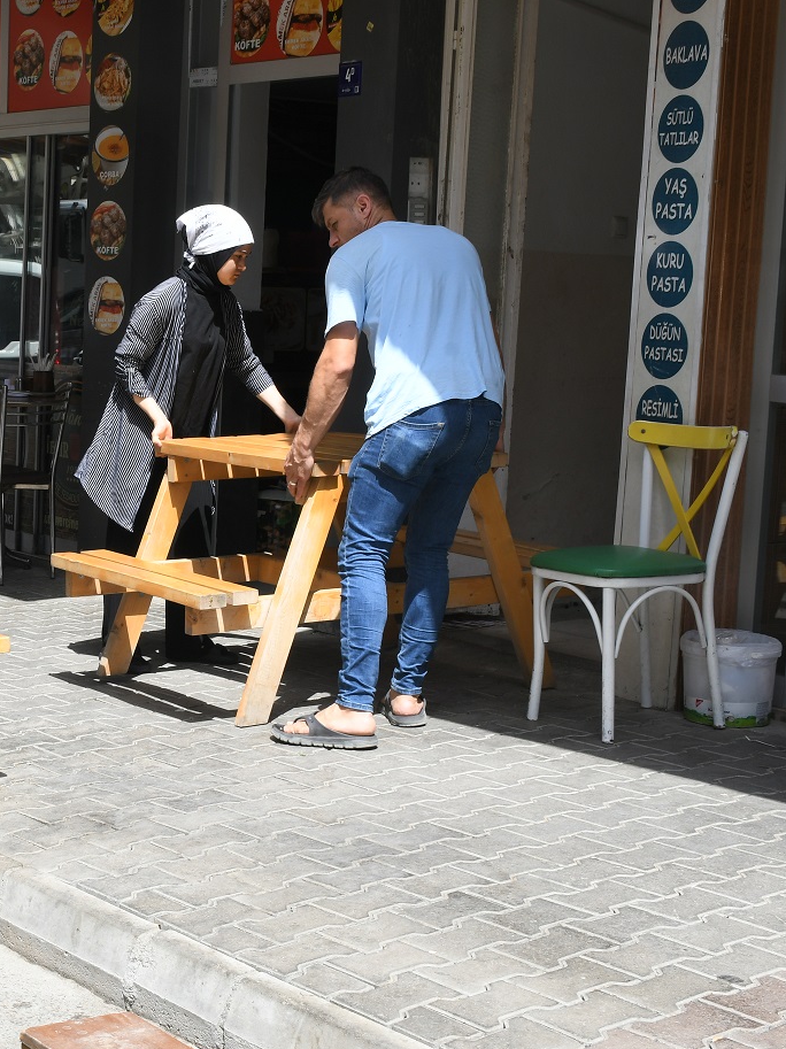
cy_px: 529
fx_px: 2000
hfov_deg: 21.6
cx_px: 43
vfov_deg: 29.4
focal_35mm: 66
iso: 200
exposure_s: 1/100
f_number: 13
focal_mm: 30
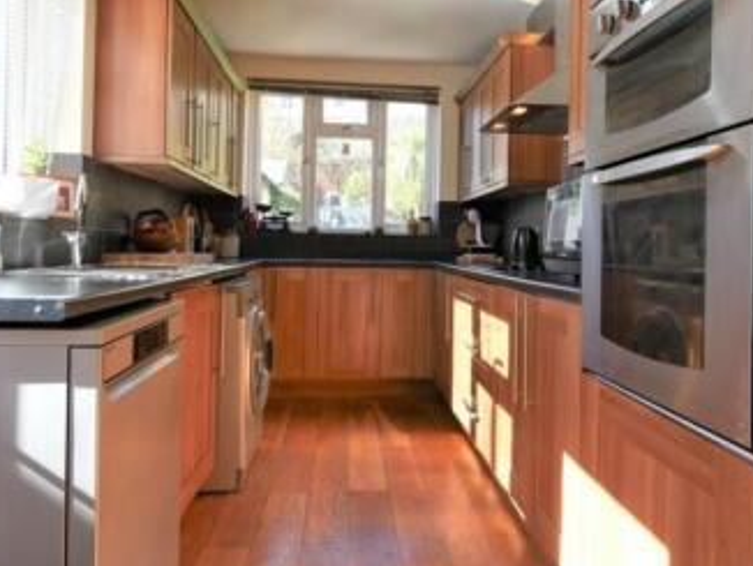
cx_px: 423
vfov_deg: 54.7
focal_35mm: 25
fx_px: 544
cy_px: 244
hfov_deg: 69.1
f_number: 4
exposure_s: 1/80
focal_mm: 7
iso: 200
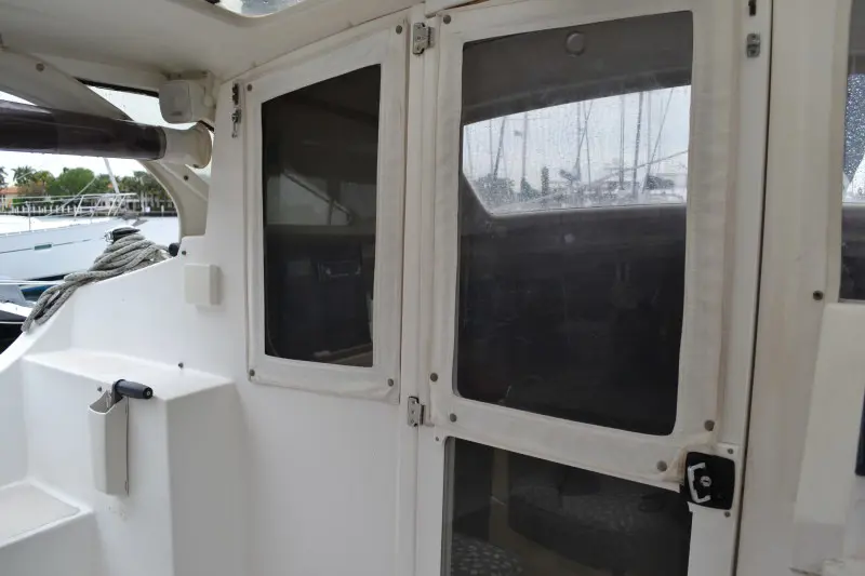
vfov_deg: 47.9
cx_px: 432
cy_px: 288
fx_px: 649
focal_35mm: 27
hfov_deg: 67.4
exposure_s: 1/125
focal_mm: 18
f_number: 5.6
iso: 180
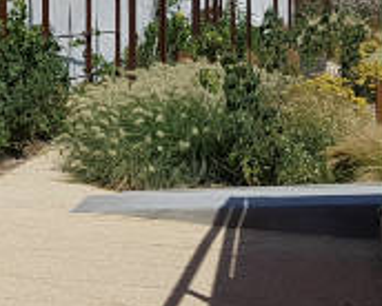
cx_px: -109
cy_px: -120
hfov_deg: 15.5
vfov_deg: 12.6
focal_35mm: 118
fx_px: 1336
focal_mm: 4.2
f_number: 1.7
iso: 50
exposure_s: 1/5936
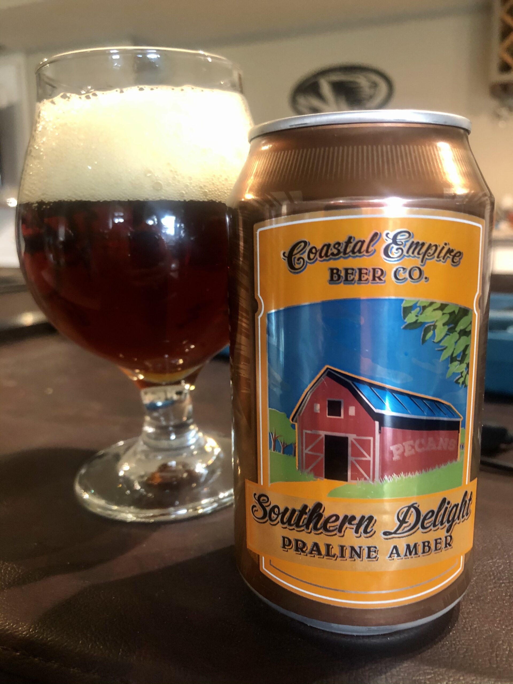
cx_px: 256
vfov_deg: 63.4
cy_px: 342
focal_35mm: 28
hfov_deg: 49.7
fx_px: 553
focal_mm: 3.99
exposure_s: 1/13
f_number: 1.8
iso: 100
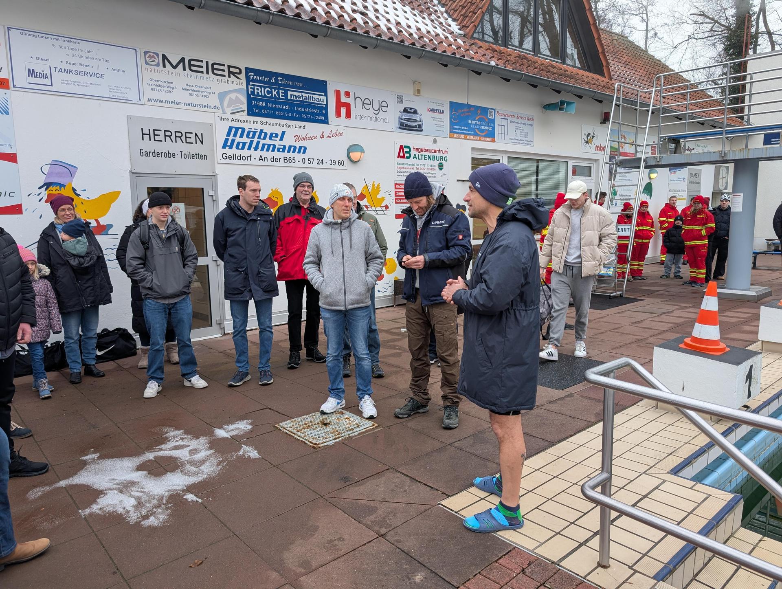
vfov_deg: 56.9
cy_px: 294
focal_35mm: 24
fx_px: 543
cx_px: 391
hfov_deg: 71.5
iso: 27
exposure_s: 1/88.2
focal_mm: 6.9
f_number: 1.68
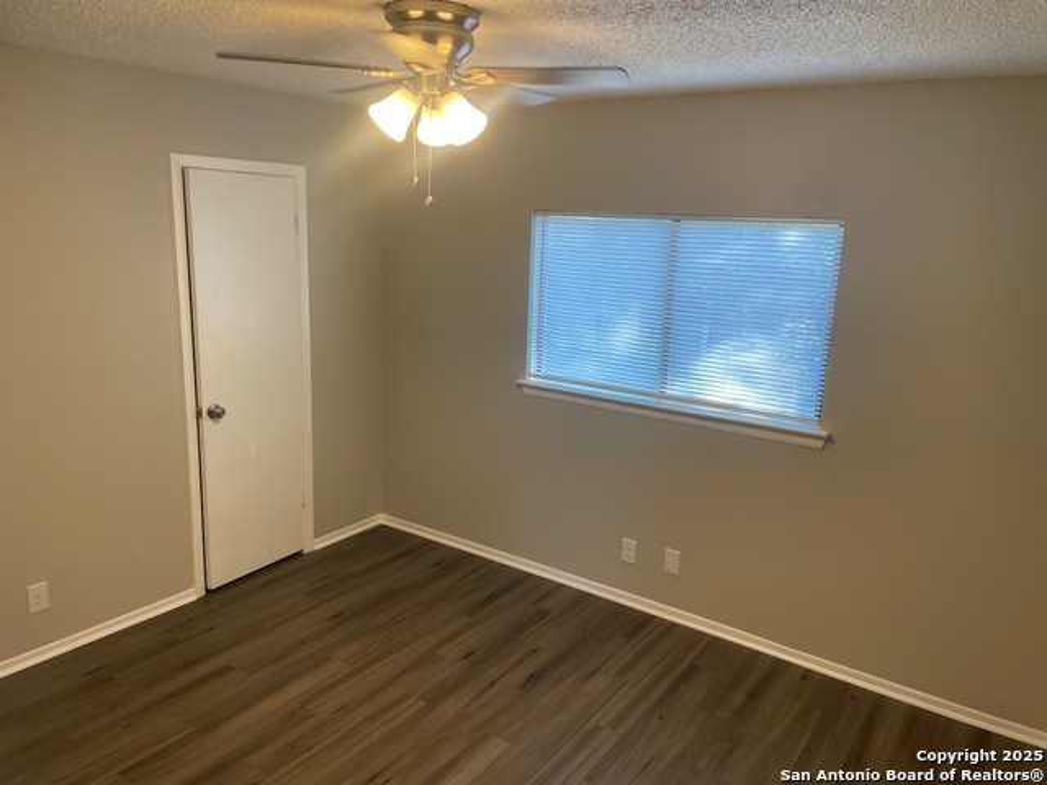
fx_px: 786
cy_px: 392
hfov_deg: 67.3
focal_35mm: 26
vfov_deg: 53.1
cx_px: 524
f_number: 1.6
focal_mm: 4.2
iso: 125
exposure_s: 1/120
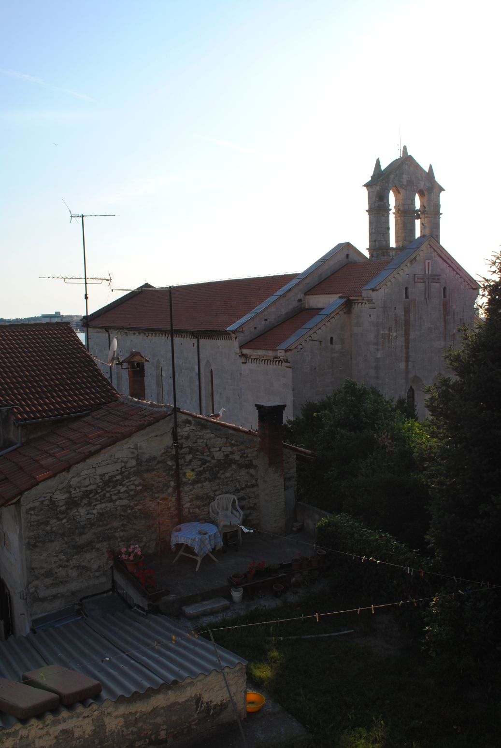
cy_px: 374
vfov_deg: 57.2
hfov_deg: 40.1
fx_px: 687
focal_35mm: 33
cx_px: 250
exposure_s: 1/200
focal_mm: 22
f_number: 11
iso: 100
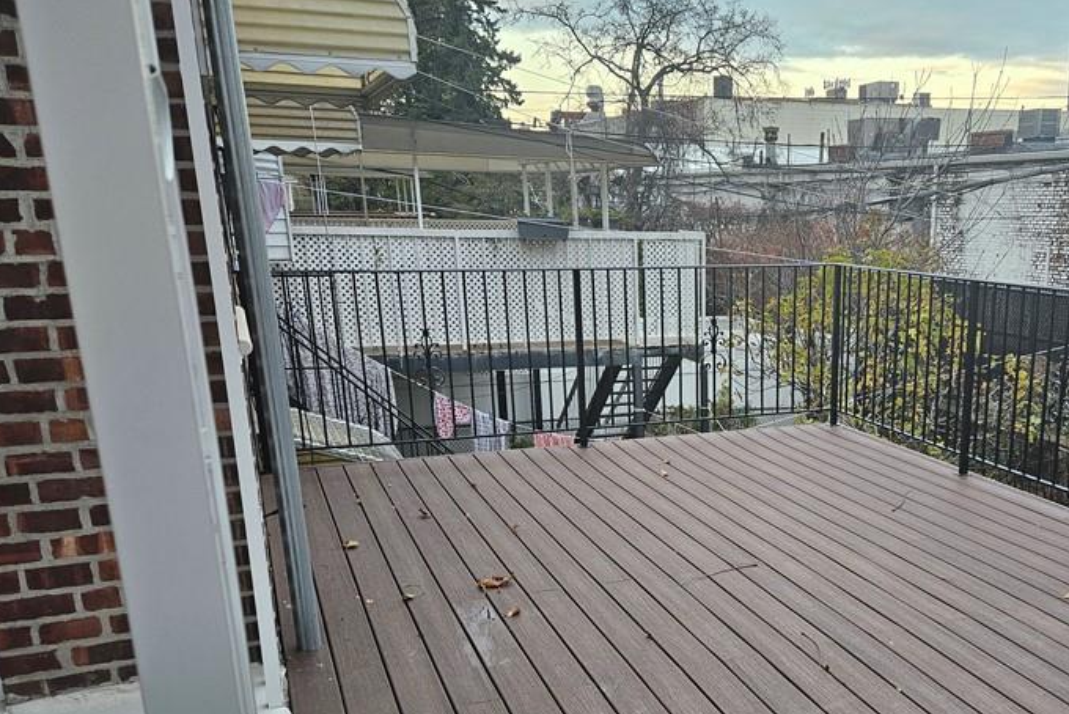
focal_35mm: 36
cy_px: 524
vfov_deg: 36.2
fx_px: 1069
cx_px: 744
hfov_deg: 51.7
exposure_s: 1/120
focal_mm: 5.4
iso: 100
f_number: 1.8
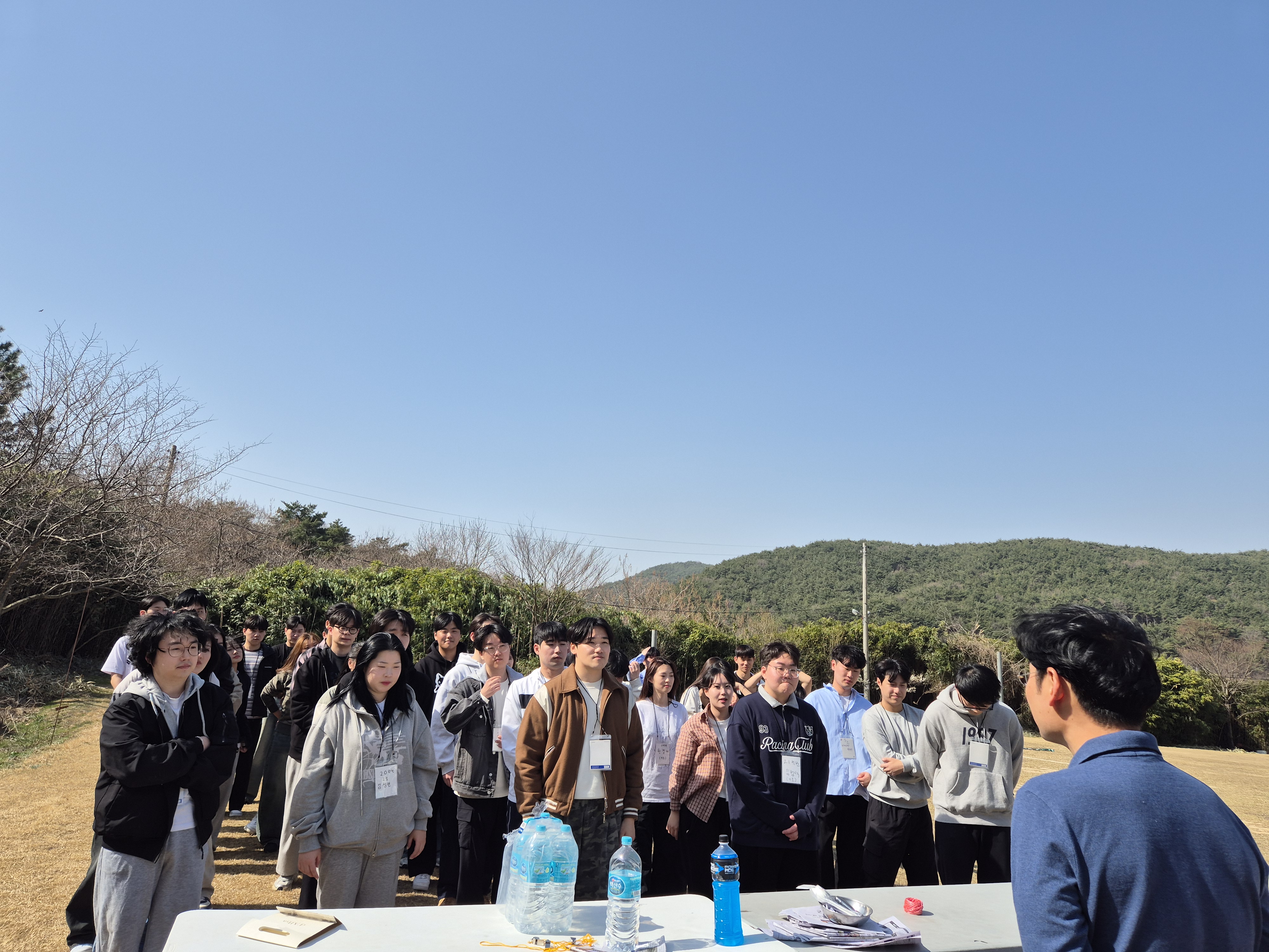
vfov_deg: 58.9
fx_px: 843
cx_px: 634
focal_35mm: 23
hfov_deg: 73.9
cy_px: 476
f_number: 1.8
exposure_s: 1/1632
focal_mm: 5.4
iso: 25
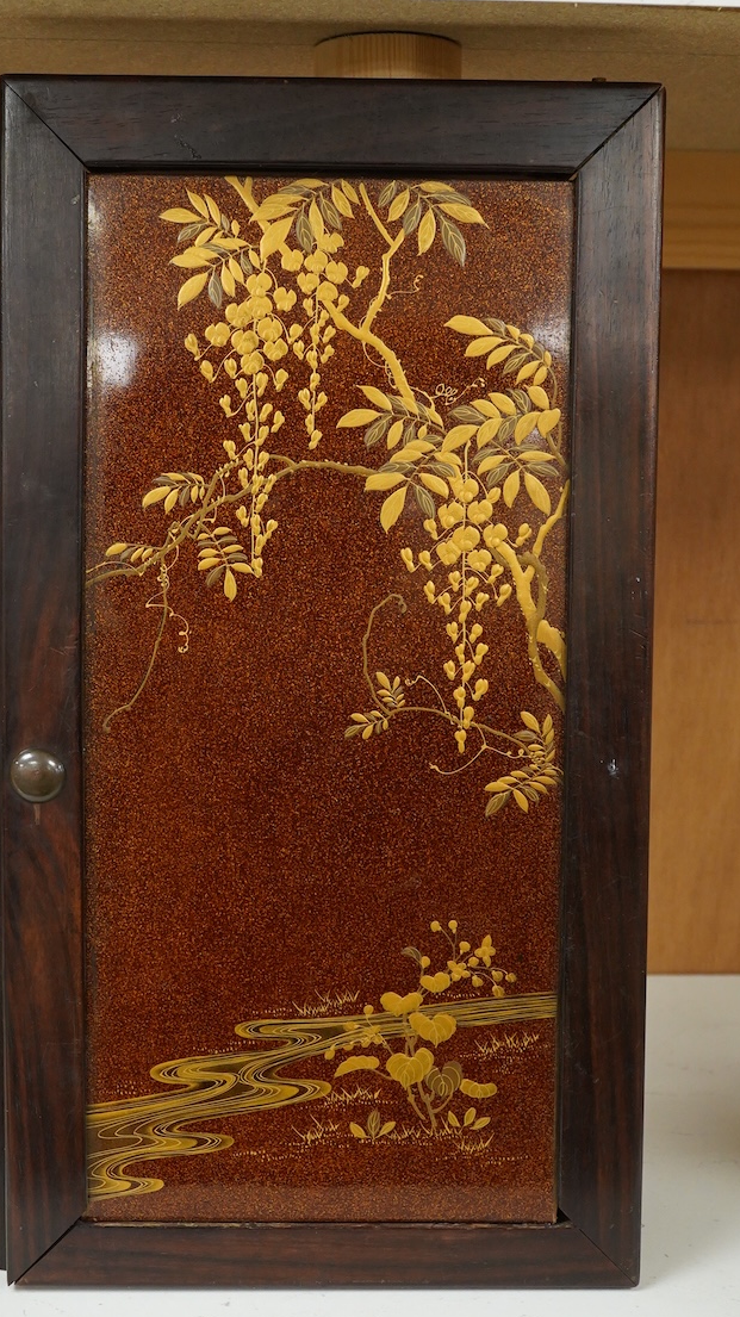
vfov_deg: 42.9
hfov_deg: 24.9
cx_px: 343
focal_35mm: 48
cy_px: 669
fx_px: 1676
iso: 2500
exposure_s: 1/100
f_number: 11
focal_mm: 30
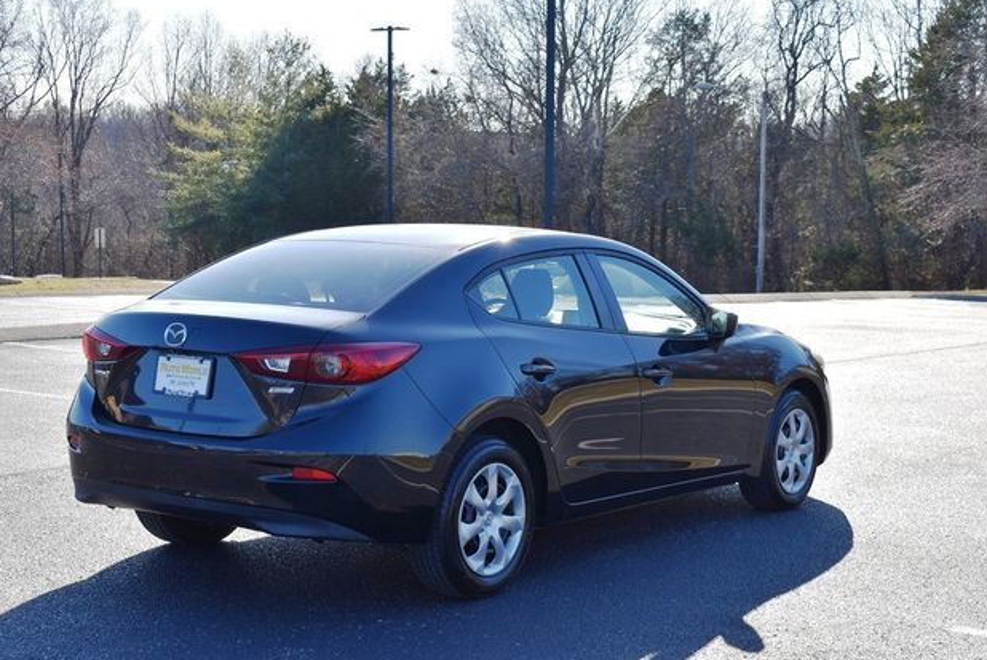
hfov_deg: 33.9
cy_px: 324
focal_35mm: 59
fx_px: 1619
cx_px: 484
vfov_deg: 23.0
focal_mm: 38
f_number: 8
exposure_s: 1/250
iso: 140
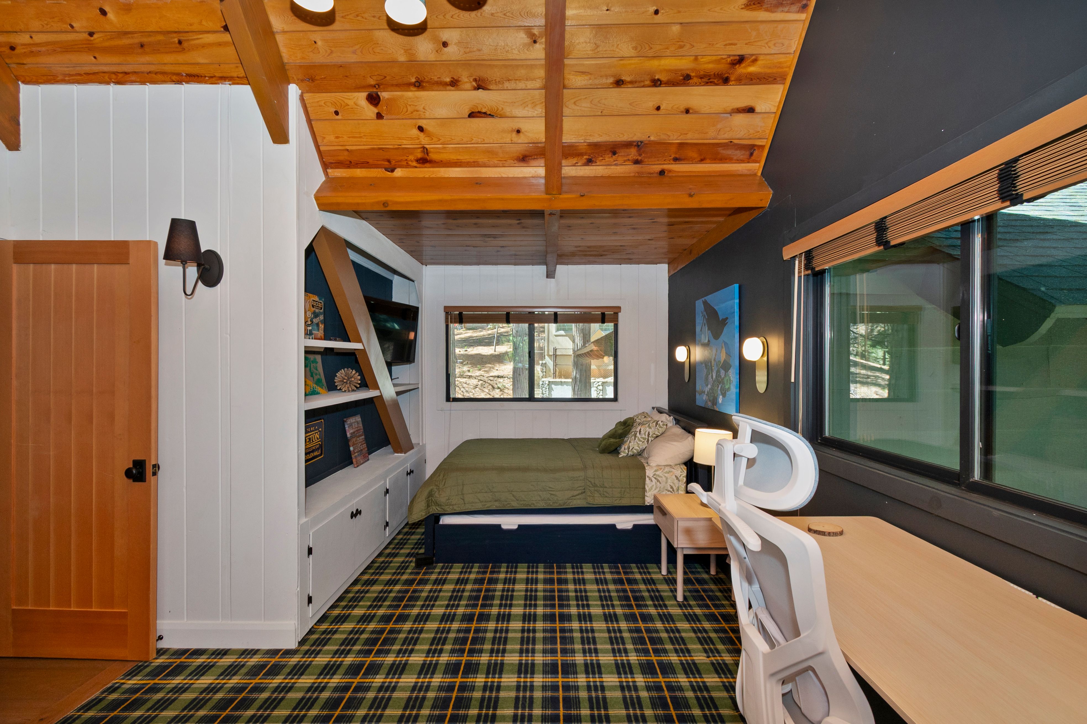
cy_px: 362
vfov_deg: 77.3
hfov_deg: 100.4
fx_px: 453
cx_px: 544
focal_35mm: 15
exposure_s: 1/30
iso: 400
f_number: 8
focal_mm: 10
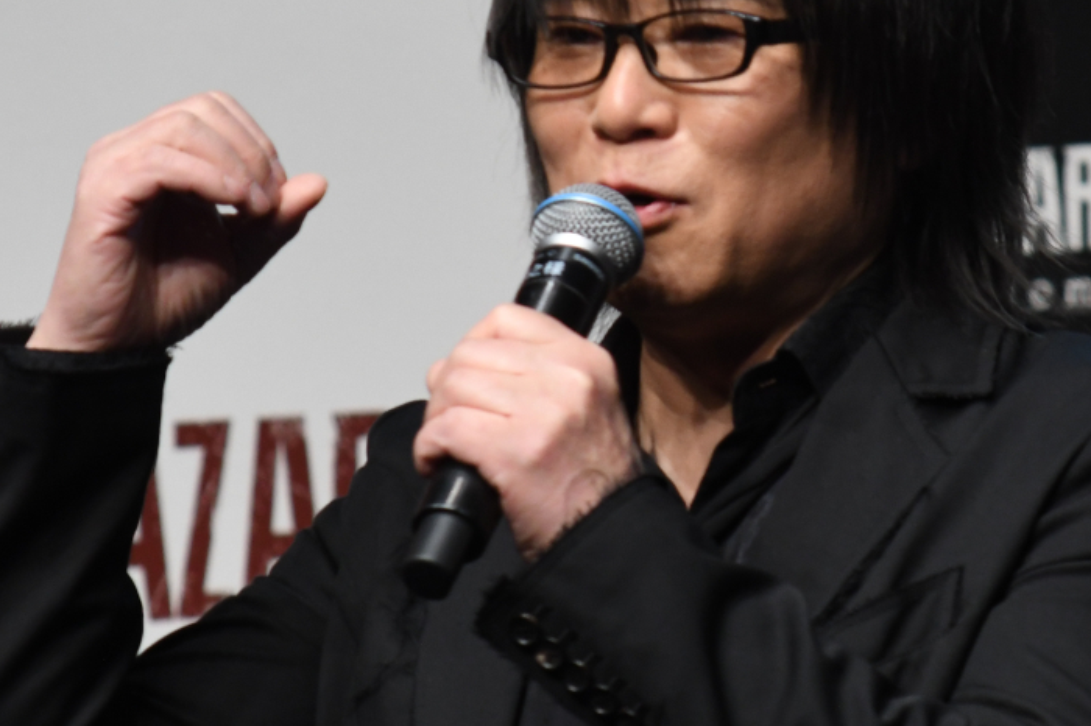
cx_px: 655
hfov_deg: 2.7
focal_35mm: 764
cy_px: 262
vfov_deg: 1.8
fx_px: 23141
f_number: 8
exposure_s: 1/50
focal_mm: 220
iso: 1000
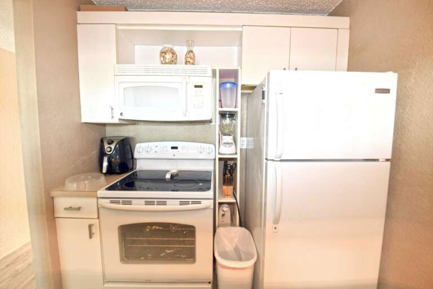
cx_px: 216
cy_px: 144
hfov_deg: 104.3
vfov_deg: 81.2
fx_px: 168
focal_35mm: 14
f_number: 7.1
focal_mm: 14
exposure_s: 1/6
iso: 400
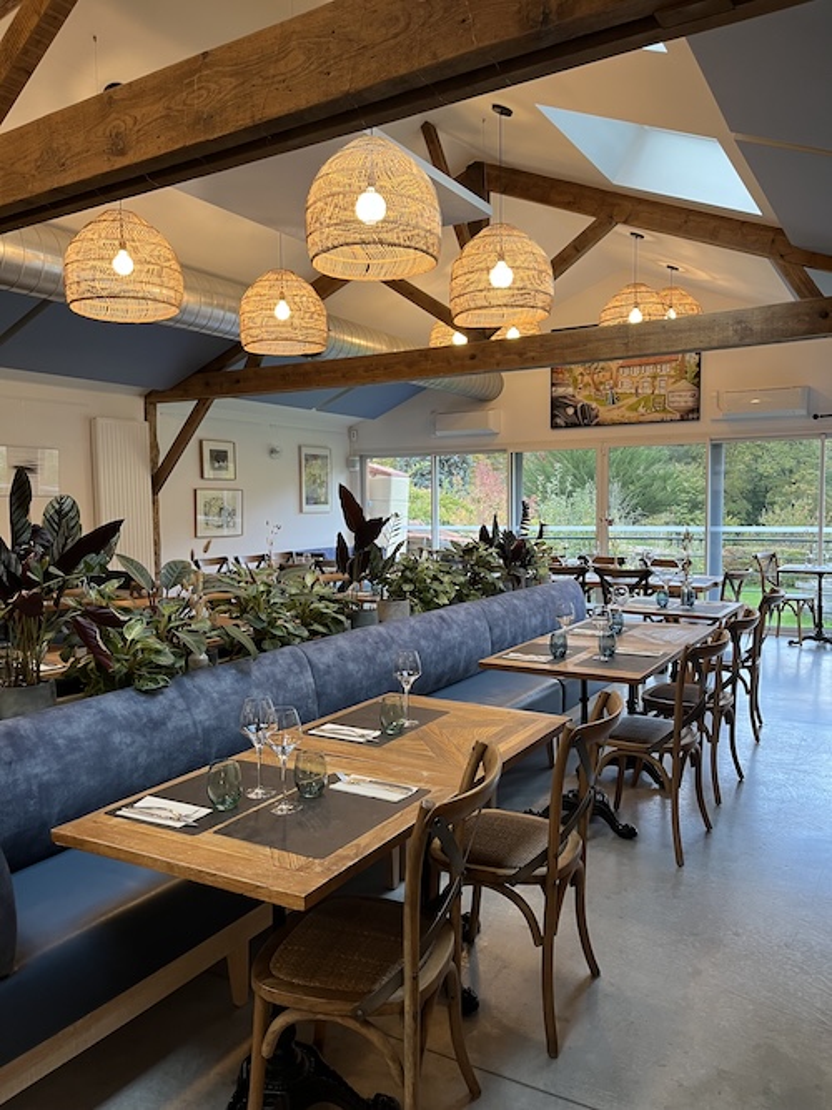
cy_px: 555
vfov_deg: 67.3
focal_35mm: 26
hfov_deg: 53.0
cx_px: 416
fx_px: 833
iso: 80
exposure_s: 1/50
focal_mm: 5.1
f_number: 1.6
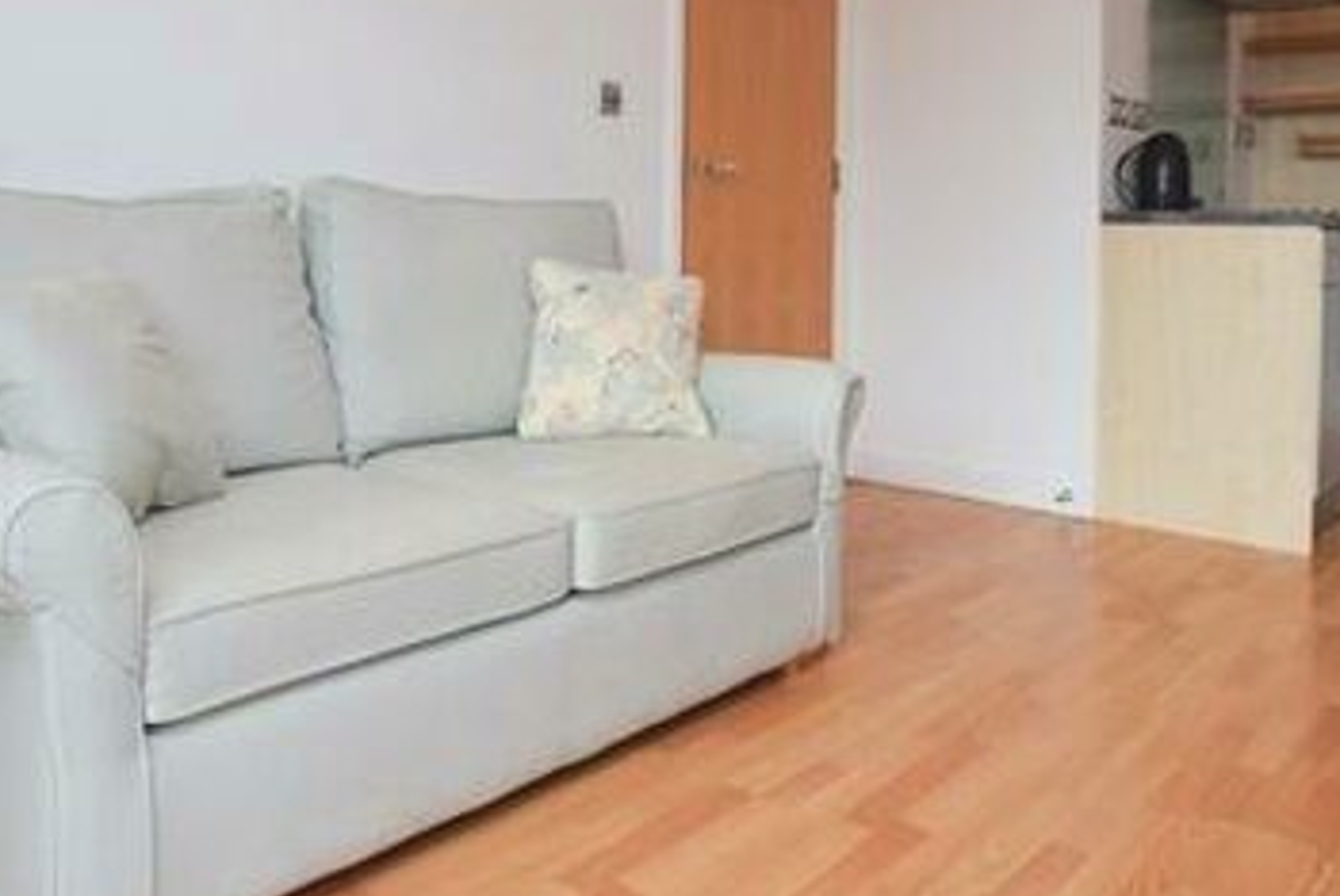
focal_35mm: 30
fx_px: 1118
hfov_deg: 61.9
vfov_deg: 42.4
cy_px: 232
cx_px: 636
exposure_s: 1/160
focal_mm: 10
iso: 400
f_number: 6.3
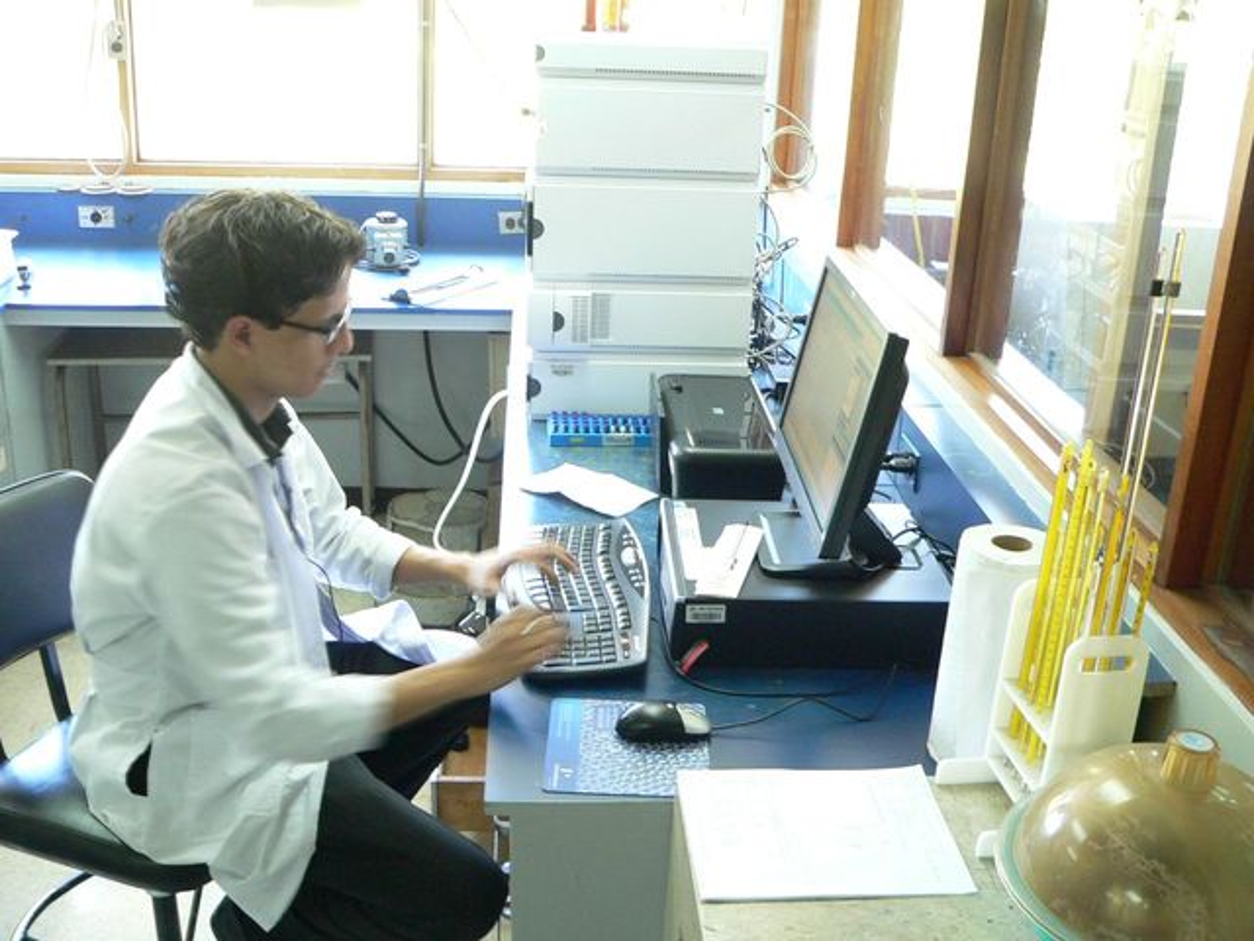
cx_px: 627
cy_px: 470
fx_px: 1304
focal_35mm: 36
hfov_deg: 51.4
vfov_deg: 39.7
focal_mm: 6
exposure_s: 1/10
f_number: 2.8
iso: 200
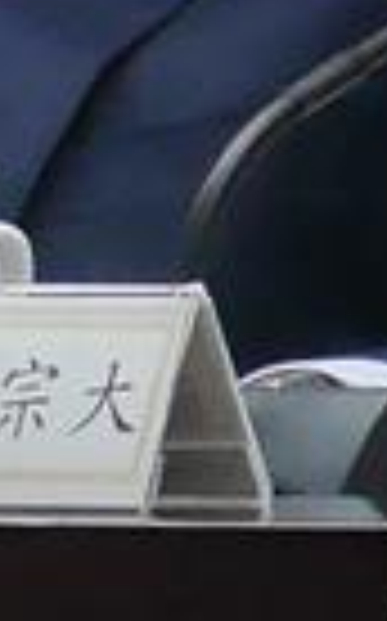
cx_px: -68
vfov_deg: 1.5
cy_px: -400
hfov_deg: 0.9
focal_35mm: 1403
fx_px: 23725
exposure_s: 1/100
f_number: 5.6
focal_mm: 42
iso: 1000
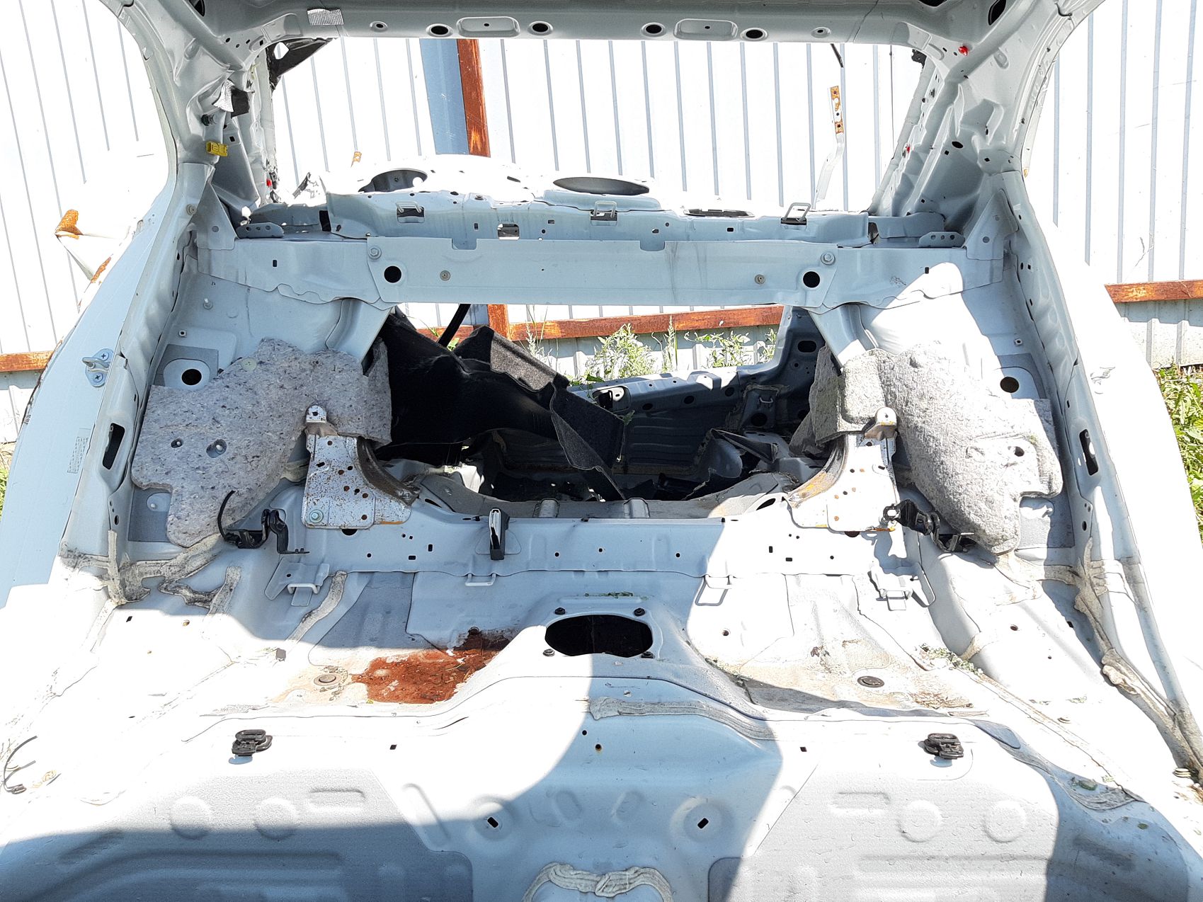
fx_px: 938
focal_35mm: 27
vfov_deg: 51.3
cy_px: 451
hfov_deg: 65.3
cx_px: 602
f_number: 1.7
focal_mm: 3.93
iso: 40
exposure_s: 1/985
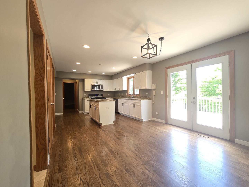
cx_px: 124
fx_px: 94
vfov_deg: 89.9
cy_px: 94
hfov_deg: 106.2
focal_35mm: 13
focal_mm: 2.2
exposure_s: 1/60
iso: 125
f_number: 2.2
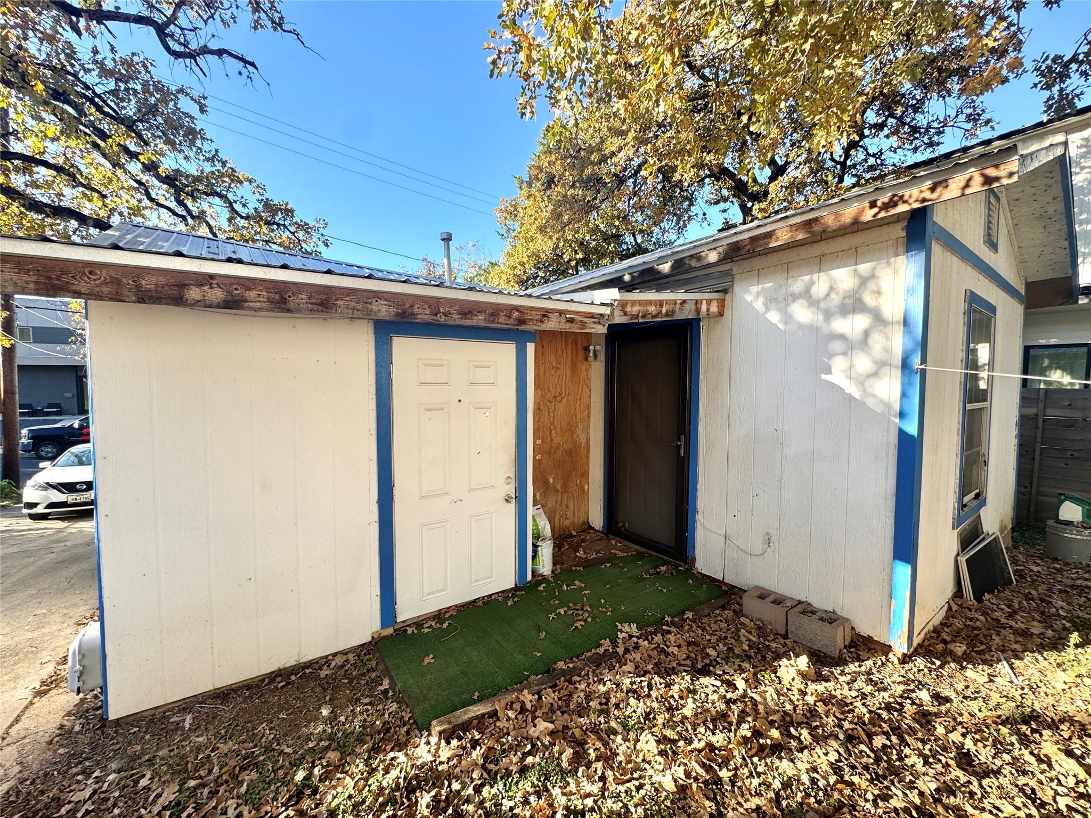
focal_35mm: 14
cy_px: 409
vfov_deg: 85.7
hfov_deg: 102.1
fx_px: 441
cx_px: 546
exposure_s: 1/264
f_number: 2.2
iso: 40
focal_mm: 2.22
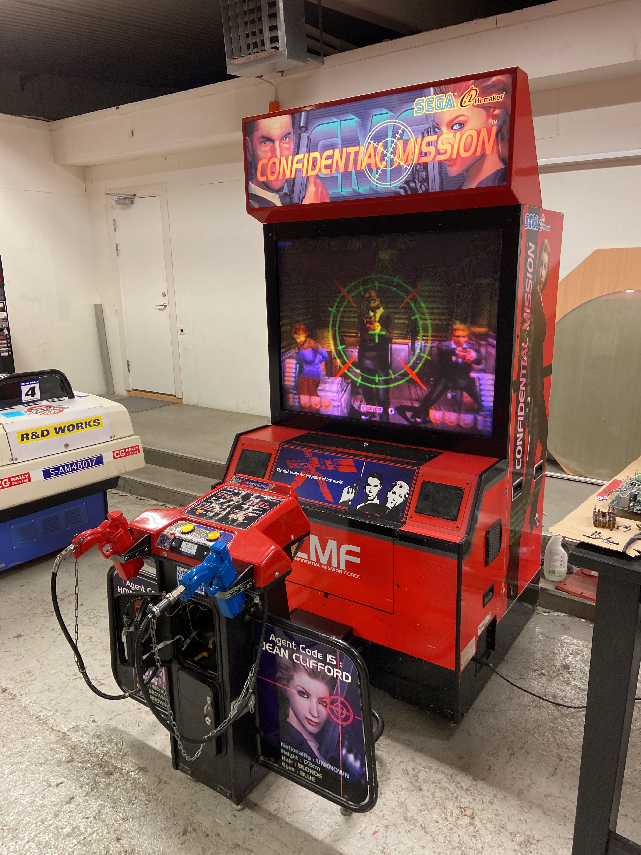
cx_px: 320
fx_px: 642
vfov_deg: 67.3
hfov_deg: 53.1
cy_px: 428
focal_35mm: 26
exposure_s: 1/50
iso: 160
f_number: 1.8
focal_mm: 4.25
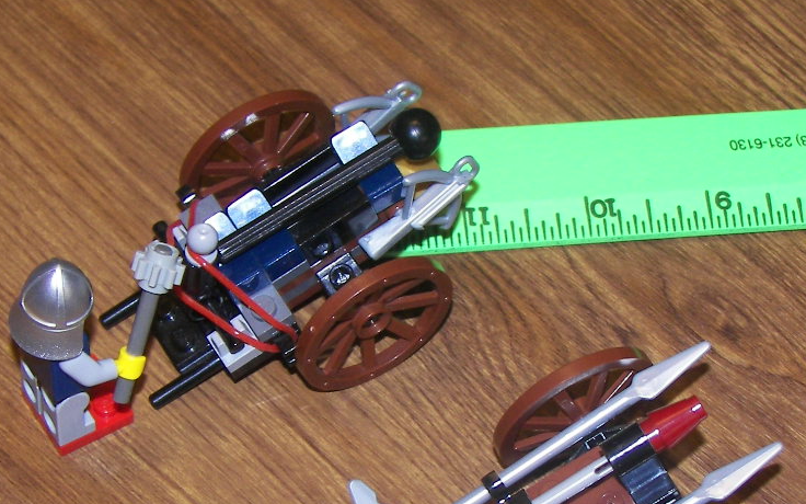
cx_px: 465
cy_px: 401
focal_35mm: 118
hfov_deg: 17.7
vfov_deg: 11.1
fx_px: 2592
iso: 100
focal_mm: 10.6
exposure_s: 1/30
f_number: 2.8
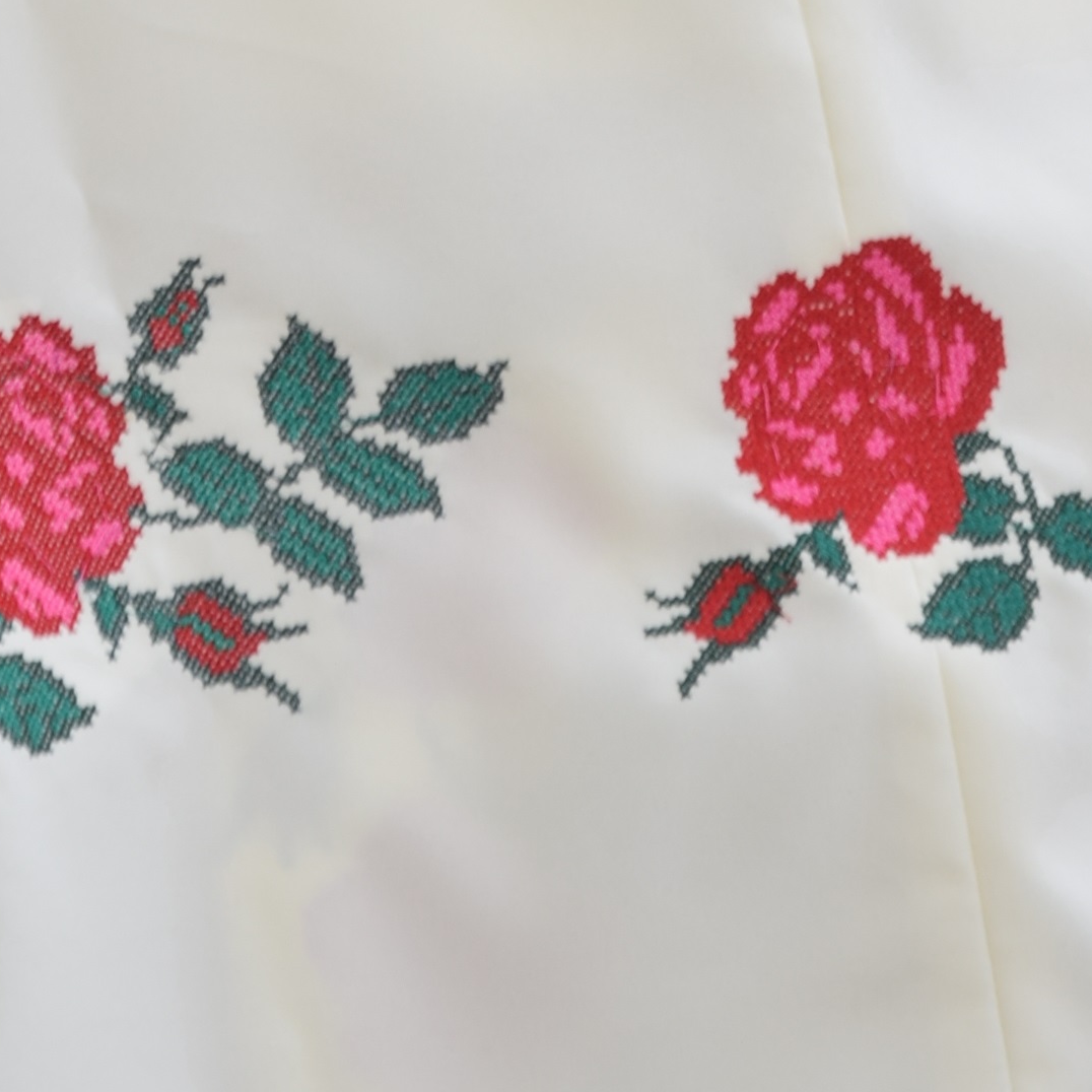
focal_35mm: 453
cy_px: -970
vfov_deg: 3.8
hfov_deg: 3.9
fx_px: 16160
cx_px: 517
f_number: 7.1
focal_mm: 85
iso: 100
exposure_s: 1/60
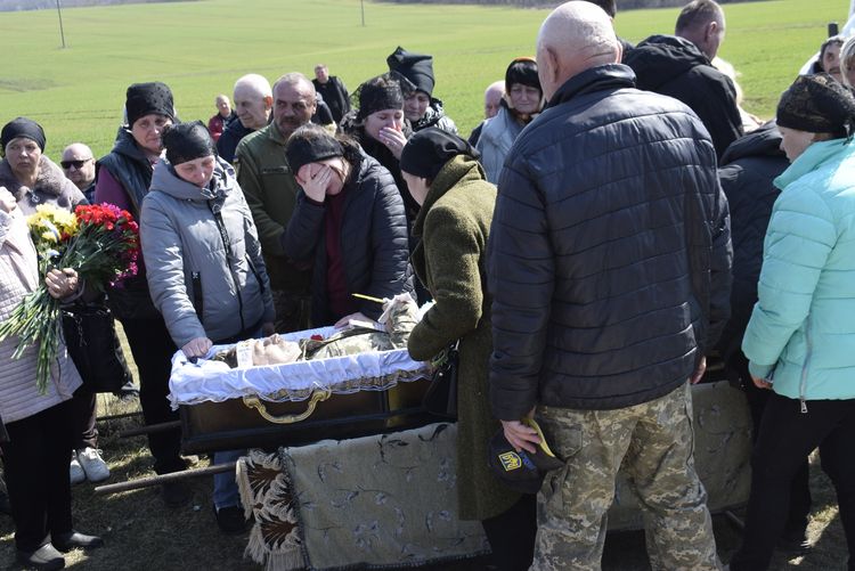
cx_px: 428
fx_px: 1141
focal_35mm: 48
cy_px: 286
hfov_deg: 41.1
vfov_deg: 28.1
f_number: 8
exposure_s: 1/250
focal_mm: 32
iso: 250
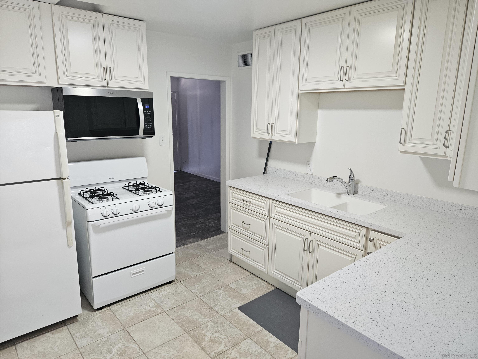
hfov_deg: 73.9
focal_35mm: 23
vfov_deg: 58.9
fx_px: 318
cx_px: 239
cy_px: 180
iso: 200
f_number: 1.8
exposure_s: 1/120
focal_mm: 5.4
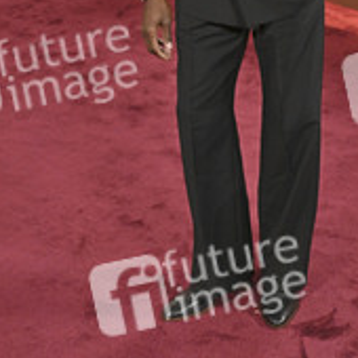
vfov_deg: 20.7
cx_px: 259
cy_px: -29
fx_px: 936
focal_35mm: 80
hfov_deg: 21.5
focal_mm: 40
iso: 2500
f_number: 5
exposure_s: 1/320
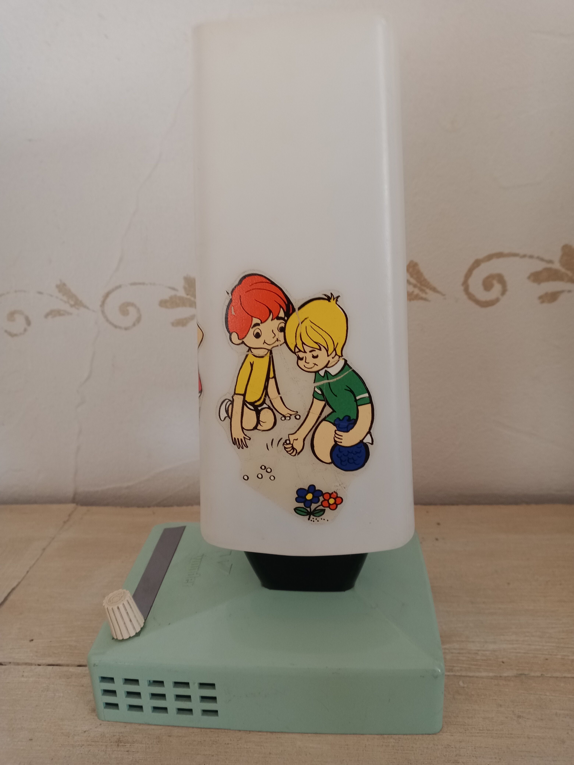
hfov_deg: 51.4
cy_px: 382
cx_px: 287
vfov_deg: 65.3
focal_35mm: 27
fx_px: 597
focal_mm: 3.54
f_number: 2
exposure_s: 1/33.3
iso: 161
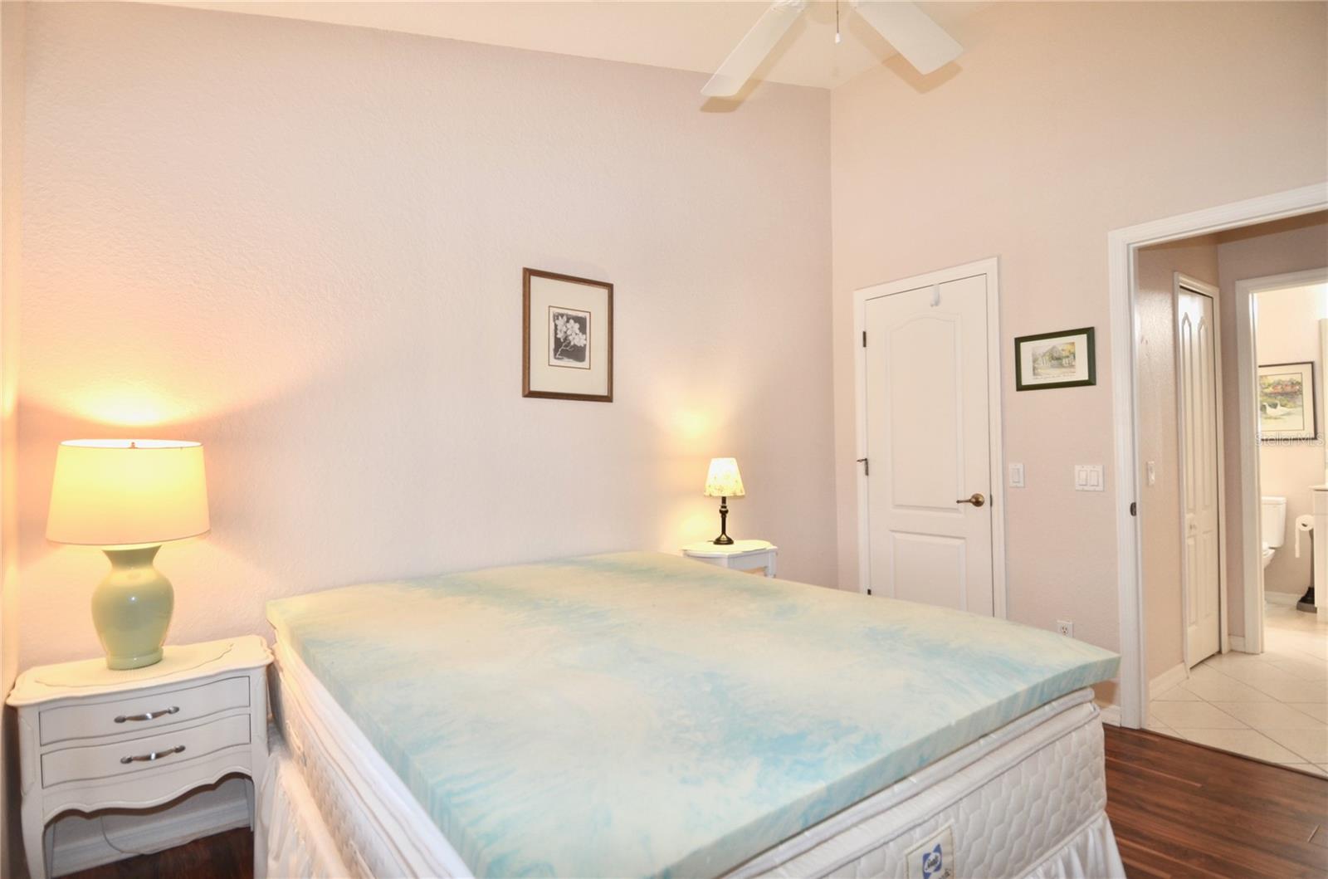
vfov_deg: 36.7
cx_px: 664
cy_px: 440
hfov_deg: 53.2
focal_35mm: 36
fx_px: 1325
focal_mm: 24
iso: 220
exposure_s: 1/60
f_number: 4
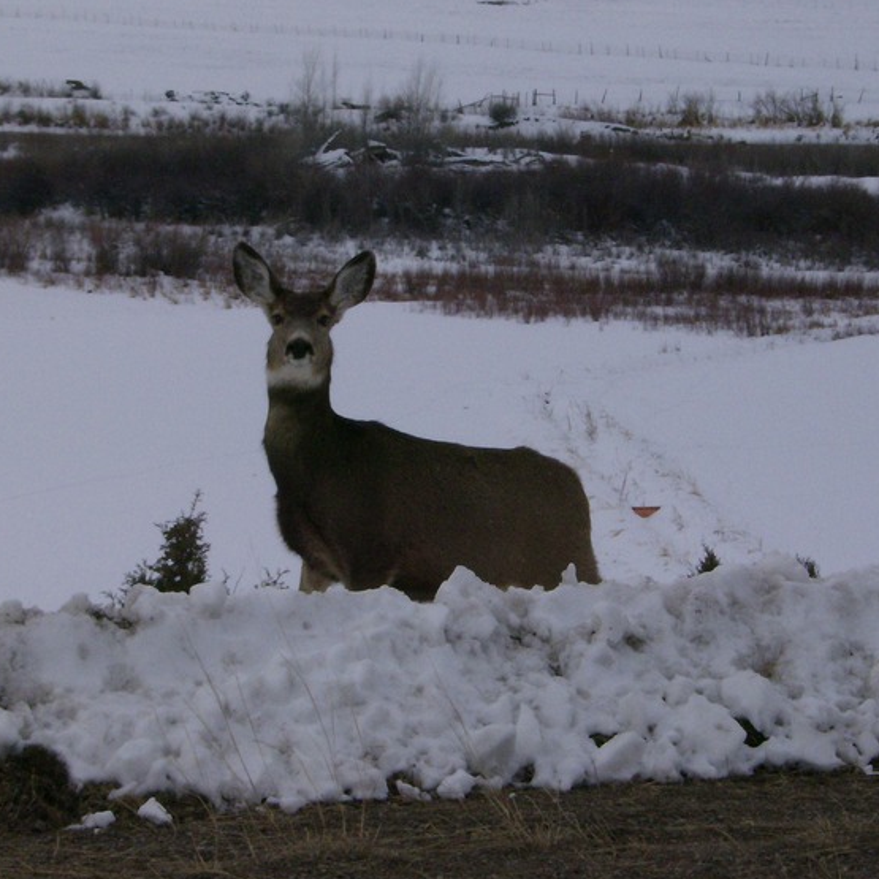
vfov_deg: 10.2
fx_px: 4913
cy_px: 387
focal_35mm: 171
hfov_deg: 10.2
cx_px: 328
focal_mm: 18
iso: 100
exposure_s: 1/504
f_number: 7.8
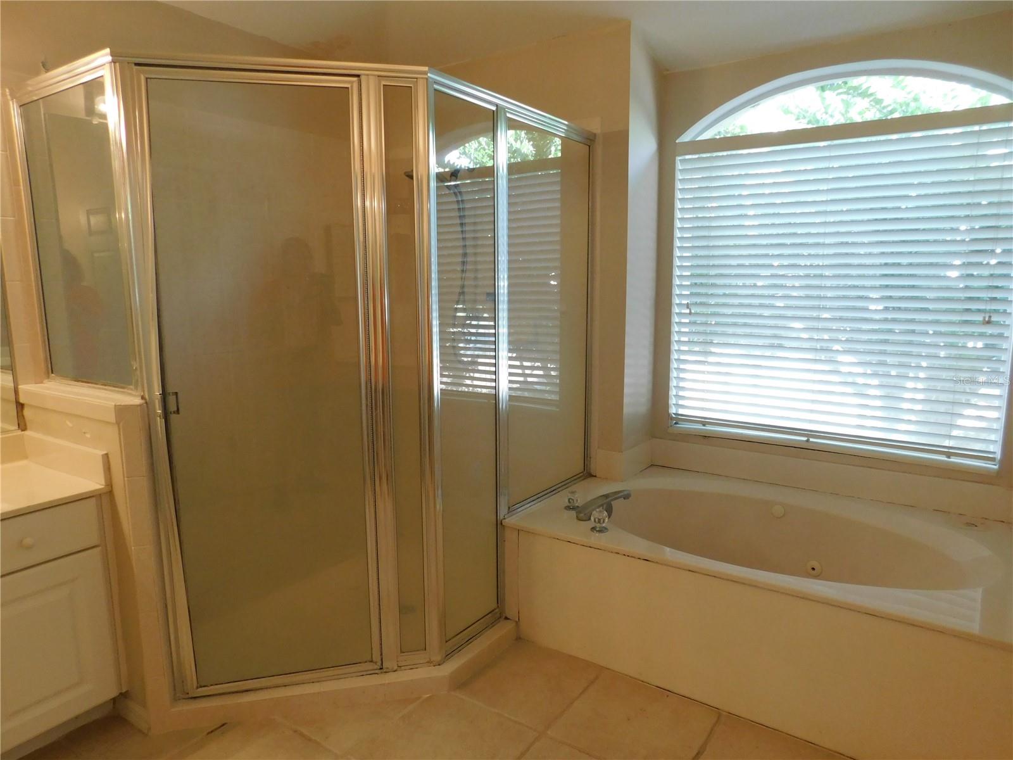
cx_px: 506
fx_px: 673
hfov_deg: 73.9
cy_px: 380
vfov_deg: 58.9
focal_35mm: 23
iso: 250
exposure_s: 1/30
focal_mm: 4
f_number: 3
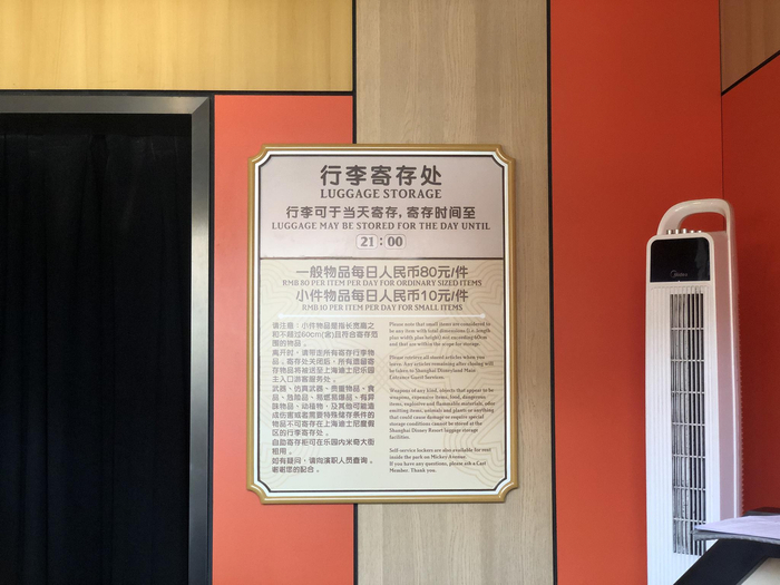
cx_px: 390
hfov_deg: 36.8
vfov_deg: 28.0
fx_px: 1172
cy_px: 292
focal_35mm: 52
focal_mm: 6
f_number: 2.4
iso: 80
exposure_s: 1/50
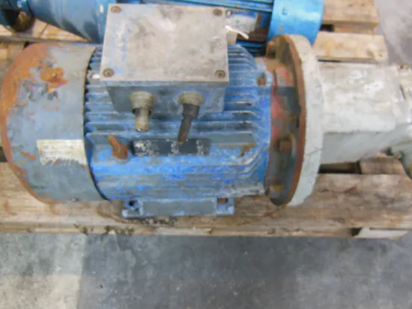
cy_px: 152
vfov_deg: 49.7
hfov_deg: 63.3
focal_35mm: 28
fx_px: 333
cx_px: 225
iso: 400
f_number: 3.5
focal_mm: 4.5
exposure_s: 1/8
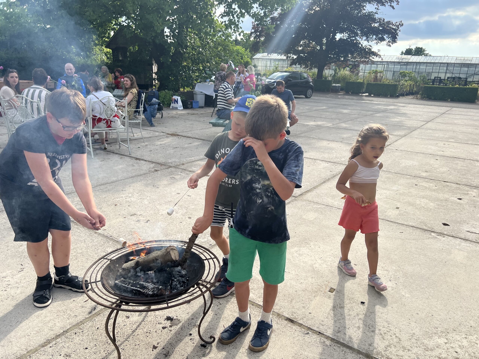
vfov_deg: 53.1
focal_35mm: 26
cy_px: 180
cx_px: 240
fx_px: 360
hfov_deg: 67.3
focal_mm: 5.7
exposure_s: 1/1869
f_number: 1.5
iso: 50
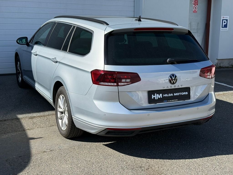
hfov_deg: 39.7
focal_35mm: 48
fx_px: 323
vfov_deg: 30.3
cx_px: 116
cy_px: 88
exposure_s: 1/5587
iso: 80
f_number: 1.78
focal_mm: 6.76
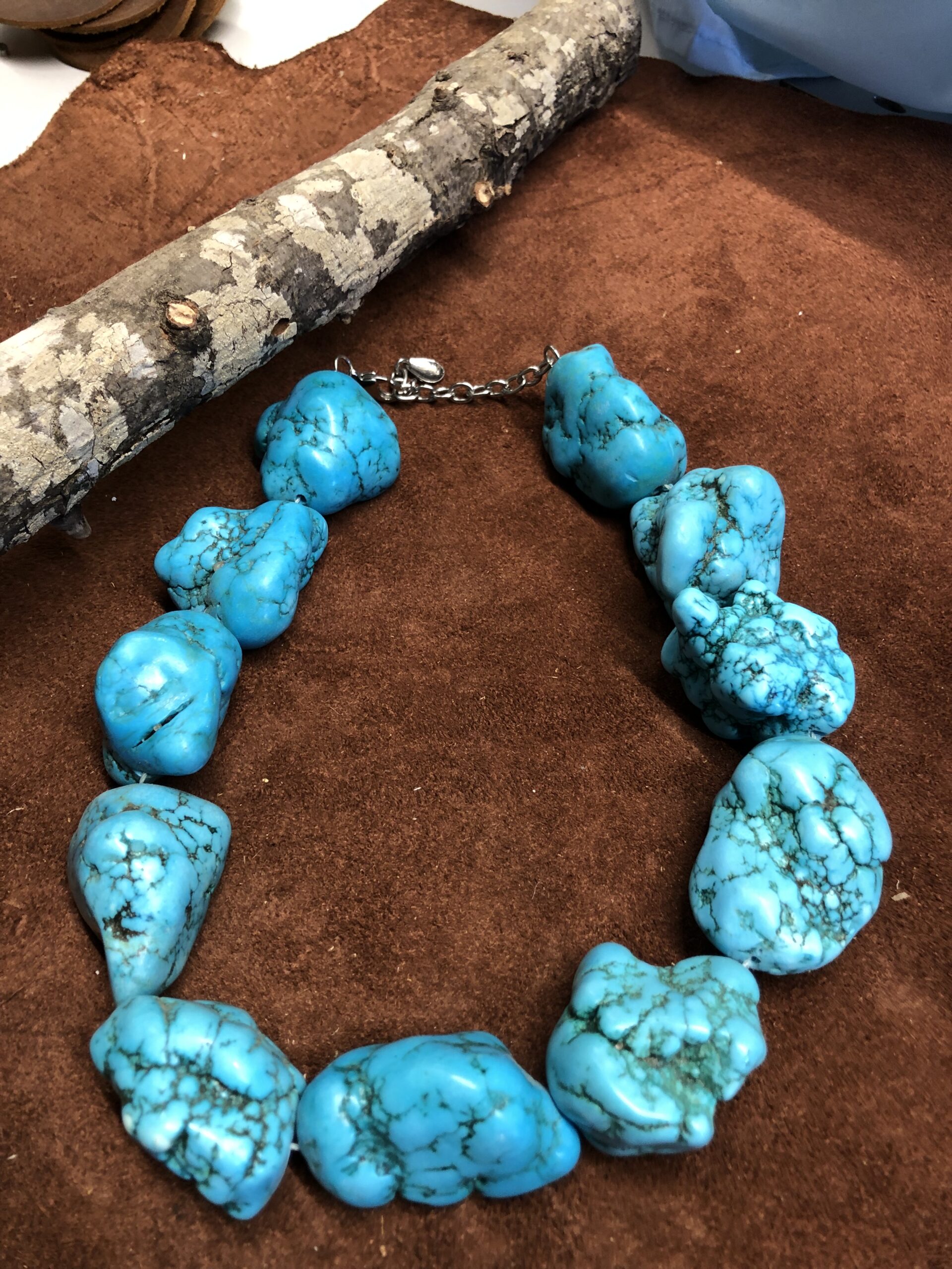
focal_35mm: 28
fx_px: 1027
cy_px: 634
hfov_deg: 49.7
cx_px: 476
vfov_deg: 63.4
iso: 40
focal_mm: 3.99
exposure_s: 1/15
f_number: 1.8
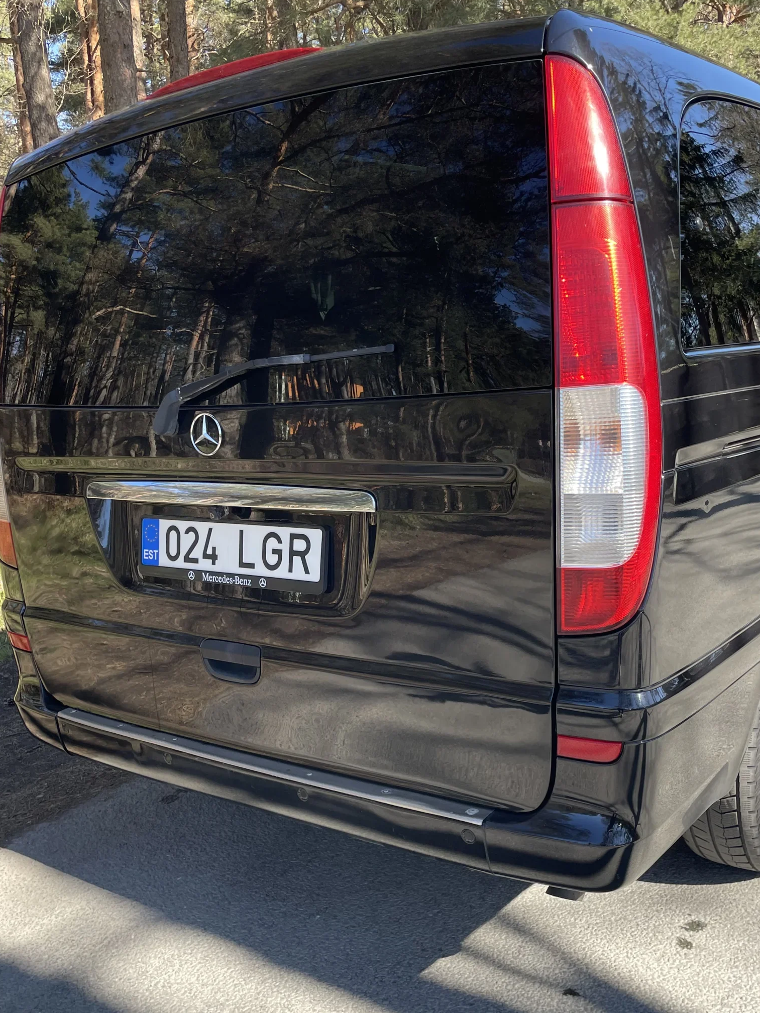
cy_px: 580
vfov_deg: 55.1
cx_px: 421
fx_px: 966
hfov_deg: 42.9
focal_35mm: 33
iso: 32
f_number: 1.6
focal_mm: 4.2
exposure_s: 1/407
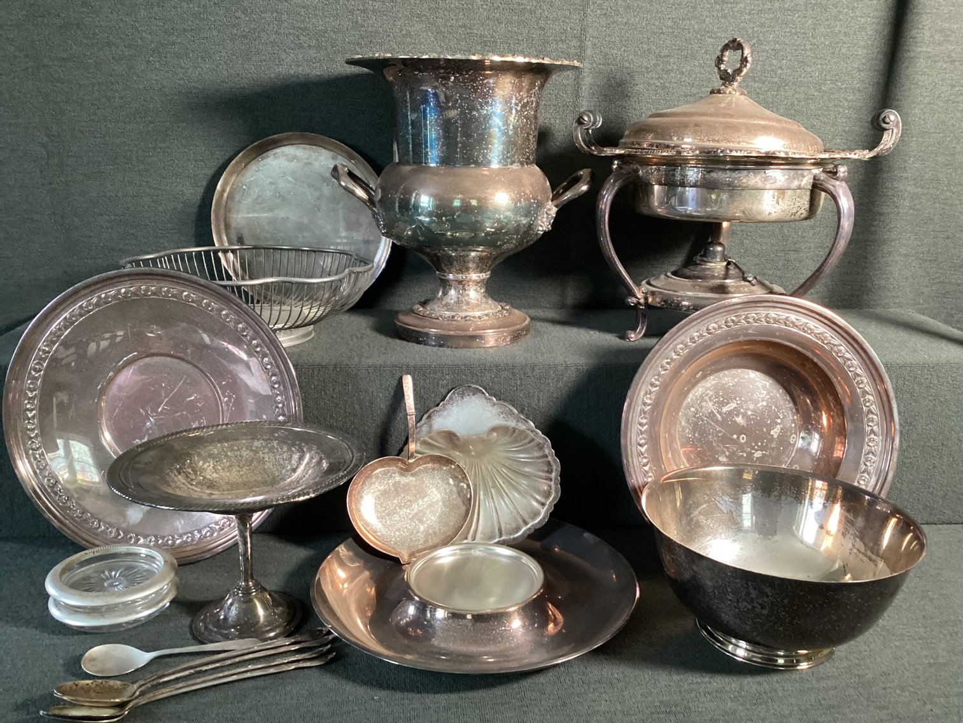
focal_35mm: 31
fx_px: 862
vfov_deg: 45.4
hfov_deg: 58.3
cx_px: 482
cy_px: 362
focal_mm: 3.3
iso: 400
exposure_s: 1/50
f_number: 2.4
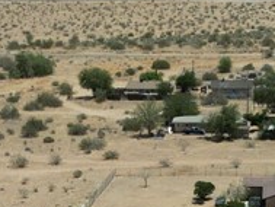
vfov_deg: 10.7
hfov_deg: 15.1
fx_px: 1033
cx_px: 185
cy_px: 367
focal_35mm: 130
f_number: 1.7
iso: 100
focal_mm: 6.72
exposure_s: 1/4000
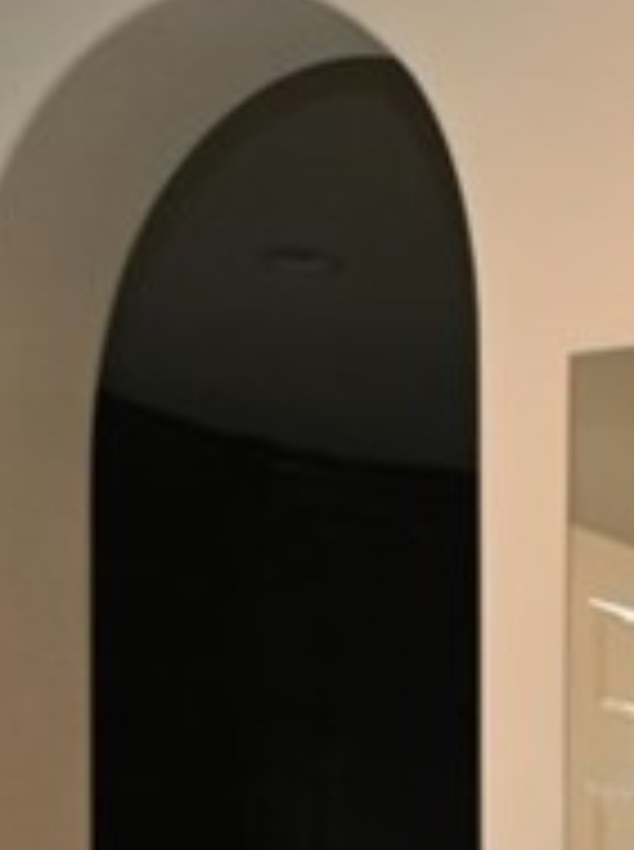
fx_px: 2303
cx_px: 1201
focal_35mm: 94
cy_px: 1145
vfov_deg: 19.1
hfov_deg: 13.7
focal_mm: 12
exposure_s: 1/60
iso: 720
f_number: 4
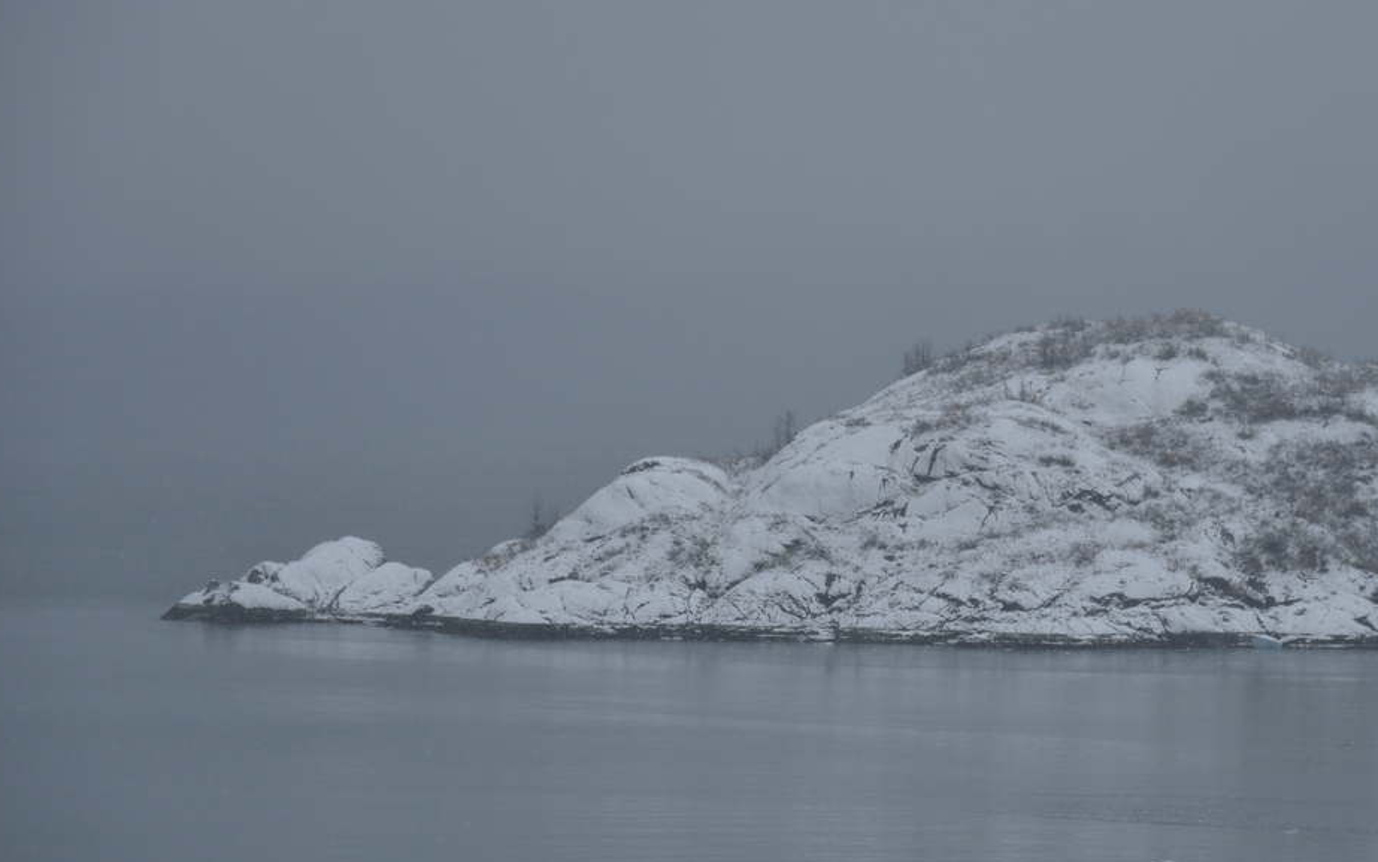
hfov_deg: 10.2
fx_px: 7699
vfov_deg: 6.4
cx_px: 864
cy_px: 444
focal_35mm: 205
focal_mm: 145
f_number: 6.3
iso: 100
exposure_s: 1/320
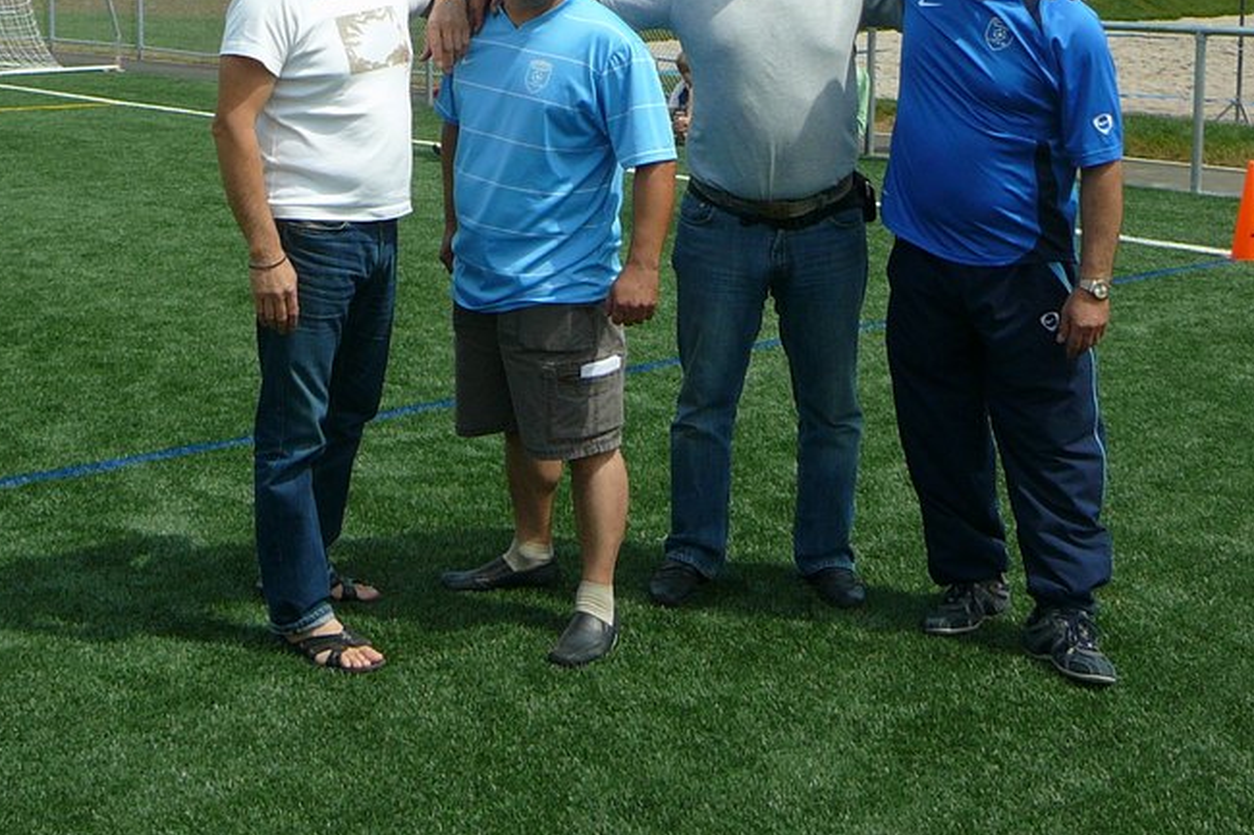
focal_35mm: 56
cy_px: 235
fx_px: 1950
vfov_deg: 24.0
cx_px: 504
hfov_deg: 35.5
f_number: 5
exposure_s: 1/500
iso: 80
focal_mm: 5.2
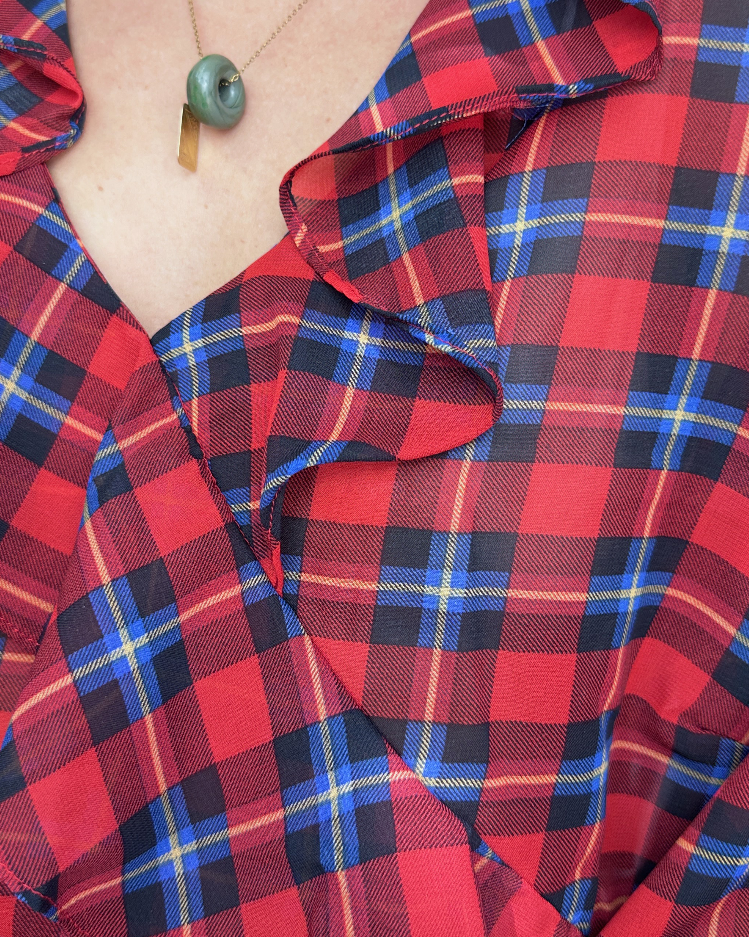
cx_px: 347
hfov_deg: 40.1
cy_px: 423
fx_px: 1025
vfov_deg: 49.0
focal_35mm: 37
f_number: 1.78
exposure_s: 1/100
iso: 80
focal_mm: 6.86
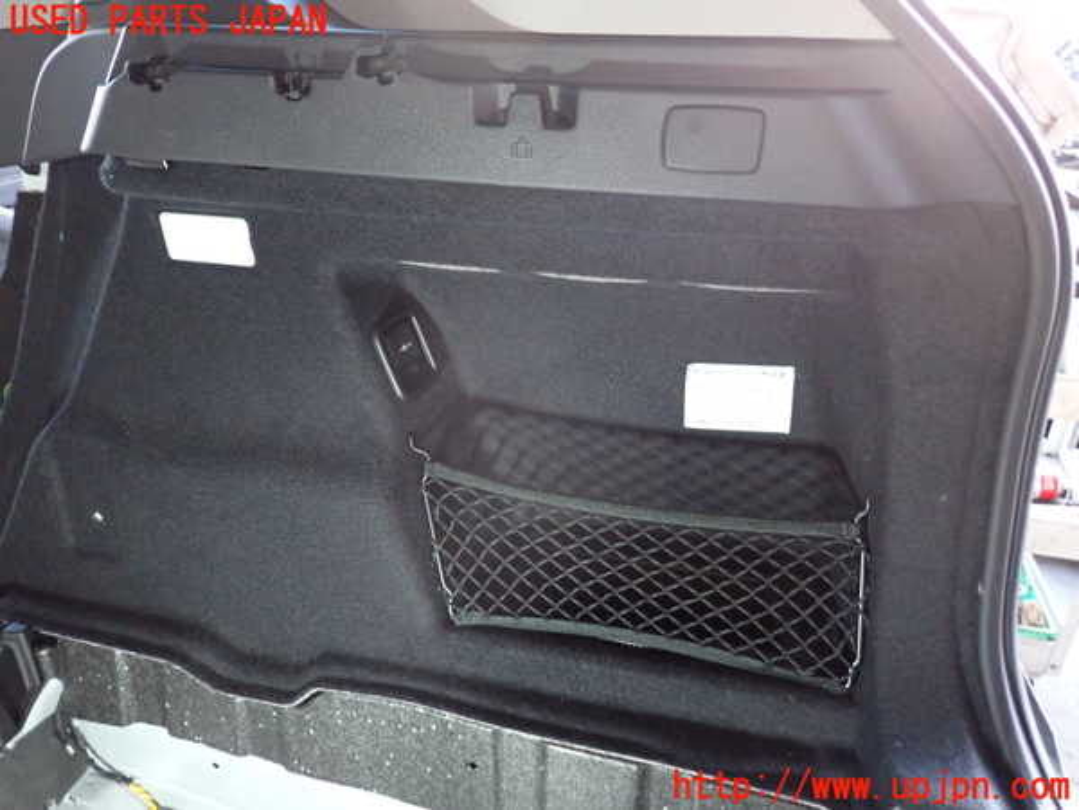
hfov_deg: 69.4
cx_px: 540
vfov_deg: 54.9
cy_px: 405
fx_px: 779
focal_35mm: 25
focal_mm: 4.5
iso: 800
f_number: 2
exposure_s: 1/30
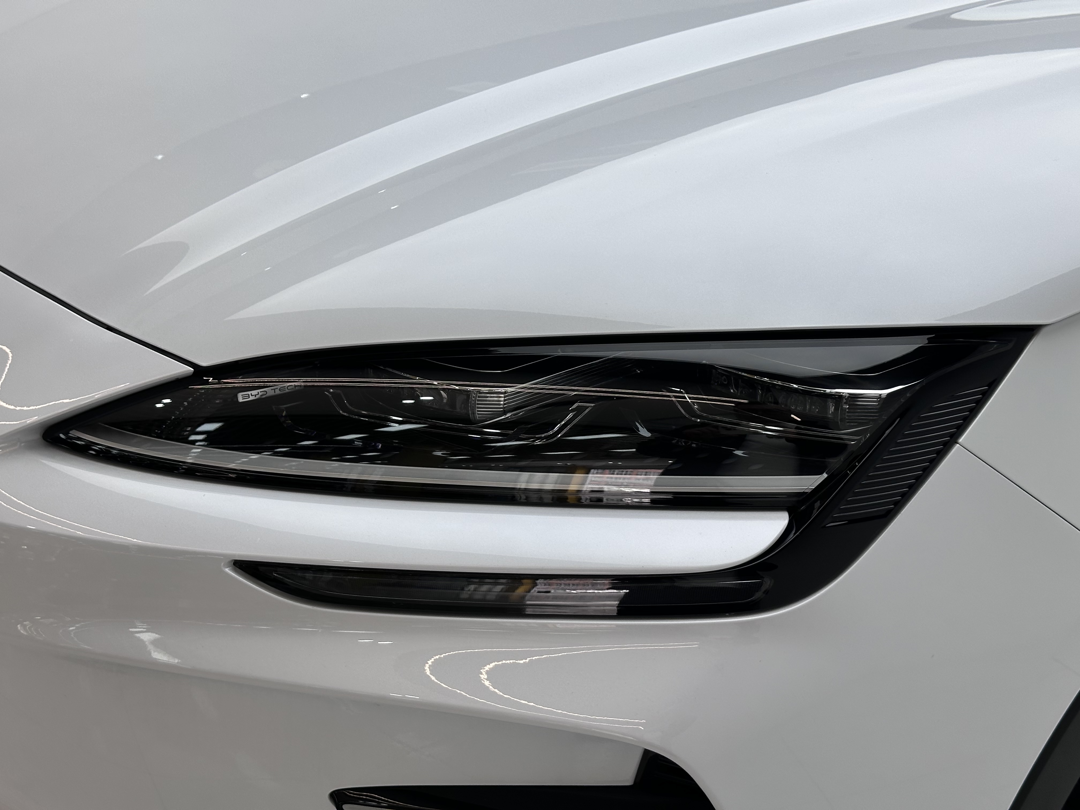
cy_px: 405
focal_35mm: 48
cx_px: 540
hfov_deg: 39.7
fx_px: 1498
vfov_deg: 30.3
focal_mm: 6.86
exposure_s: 1/248
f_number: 1.78
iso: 64
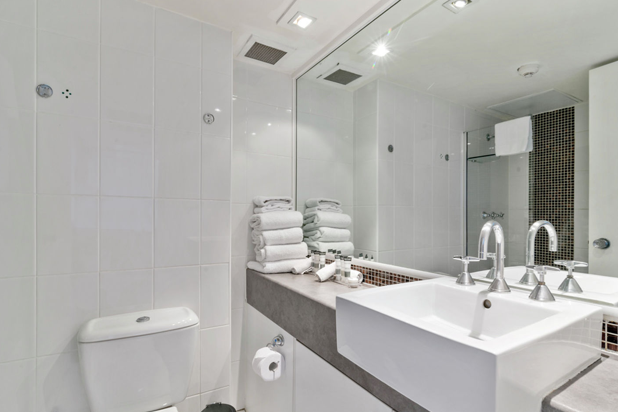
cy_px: 203
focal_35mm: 17
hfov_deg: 93.3
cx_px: 308
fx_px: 292
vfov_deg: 70.4
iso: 200
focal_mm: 16
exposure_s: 1/4
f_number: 11
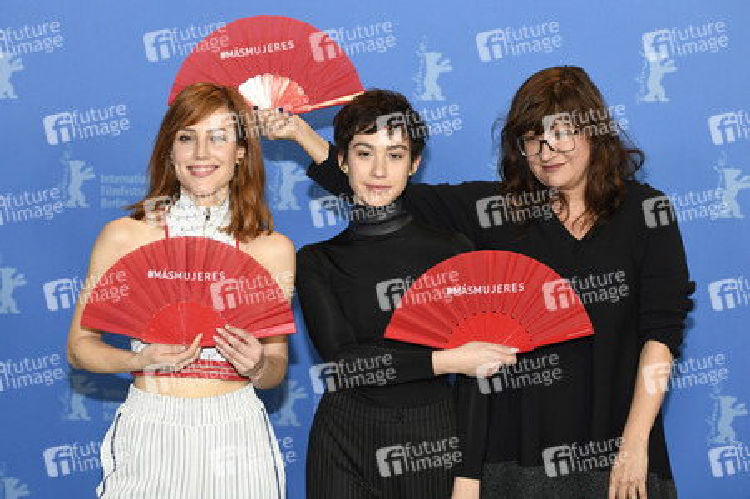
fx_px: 1457
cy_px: 250
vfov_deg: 19.4
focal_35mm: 70
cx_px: 375
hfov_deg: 28.9
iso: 800
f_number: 3.5
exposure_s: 1/250
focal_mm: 70
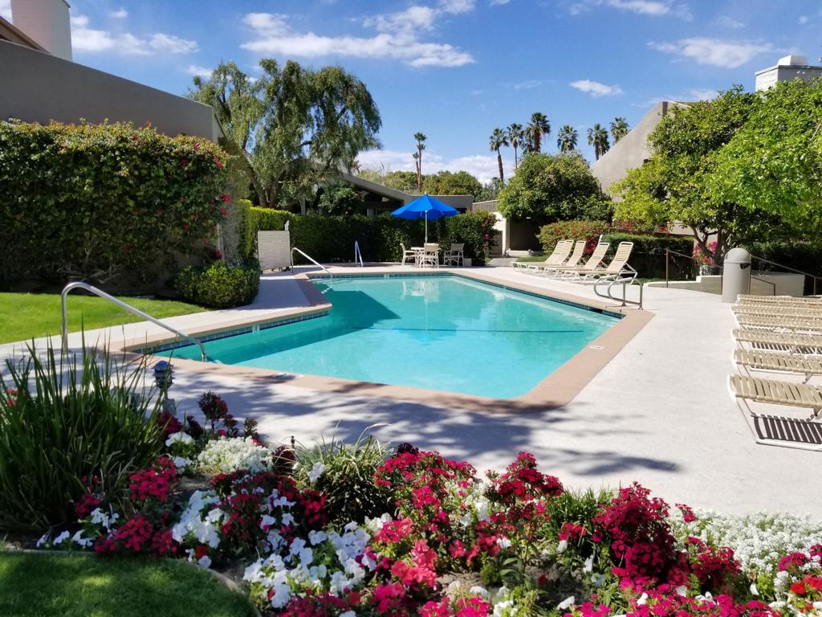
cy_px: 308
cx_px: 411
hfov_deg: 67.3
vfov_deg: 53.1
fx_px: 617
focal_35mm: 26
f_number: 1.7
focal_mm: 4.25
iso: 50
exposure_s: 1/2832
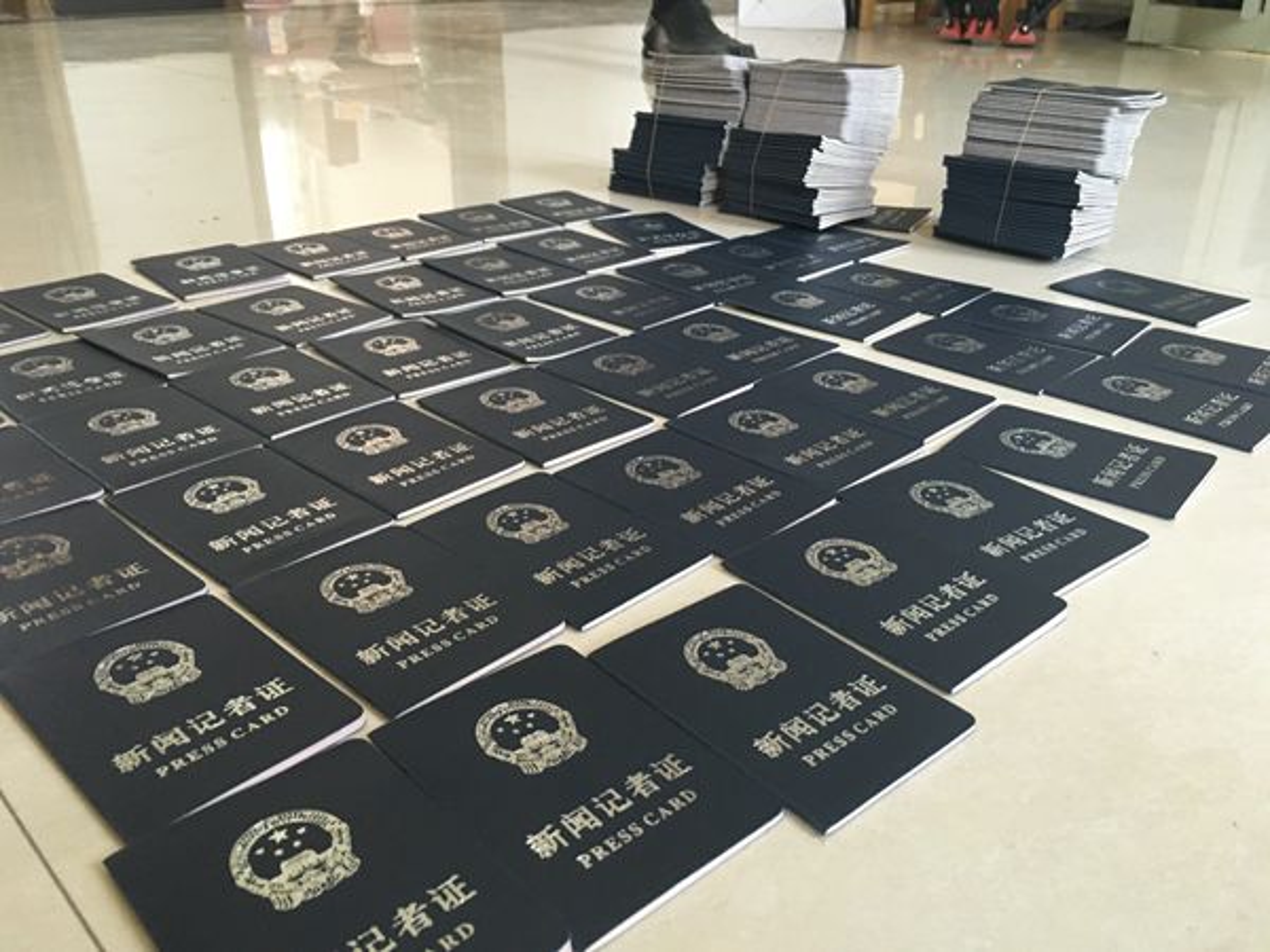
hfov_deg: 61.7
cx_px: 635
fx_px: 1064
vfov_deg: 48.2
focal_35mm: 29
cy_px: 476
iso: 200
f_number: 2.2
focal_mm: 4.15
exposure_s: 1/33
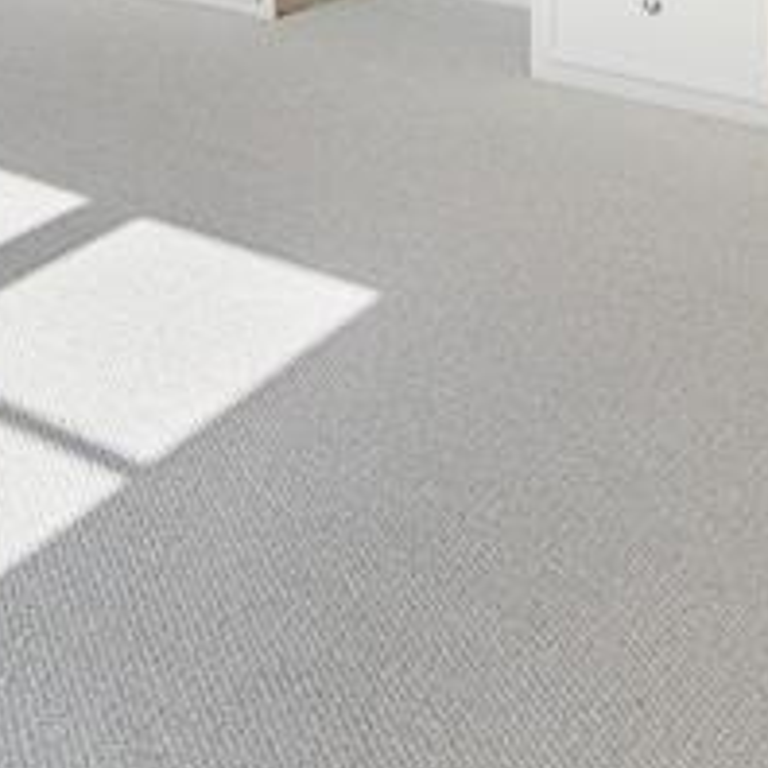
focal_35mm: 66
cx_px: -120
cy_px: -431
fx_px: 1657
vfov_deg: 21.3
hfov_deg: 24.0
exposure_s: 1/80
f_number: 7.1
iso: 100
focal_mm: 10
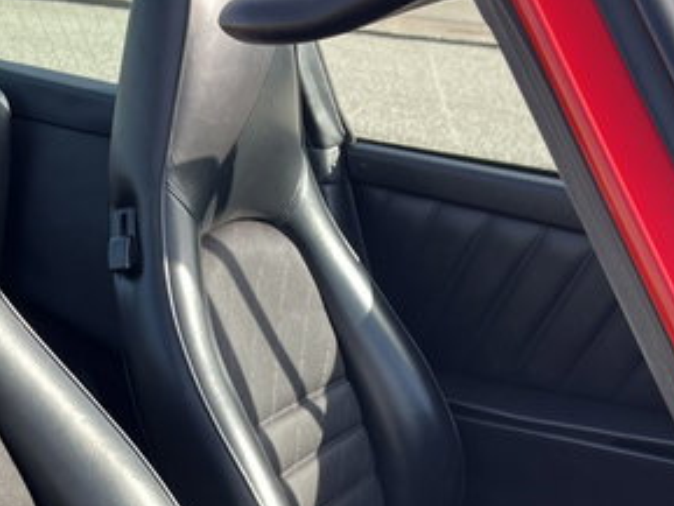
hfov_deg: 28.2
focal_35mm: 69
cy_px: 630
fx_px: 1344
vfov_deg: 19.8
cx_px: 331
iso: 50
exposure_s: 1/461
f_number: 1.6
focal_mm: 5.1
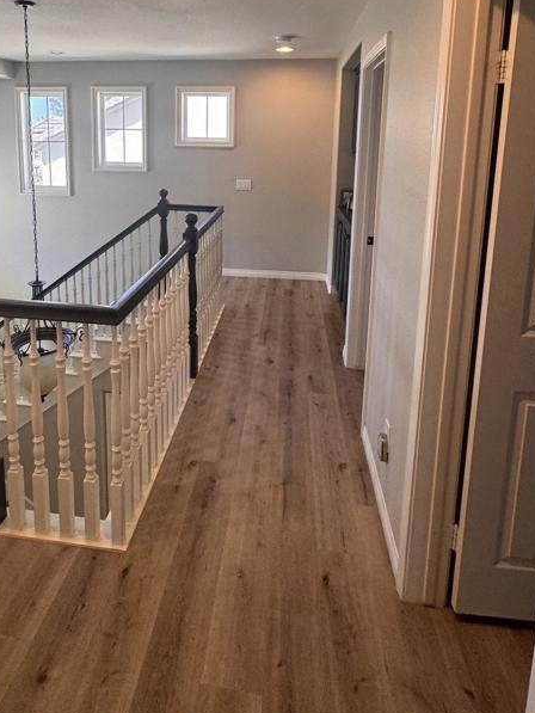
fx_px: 494
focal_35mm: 24
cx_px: 215
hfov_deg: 56.4
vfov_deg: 68.7
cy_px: 214
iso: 160
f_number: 2.2
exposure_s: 1/120
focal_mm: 2.22
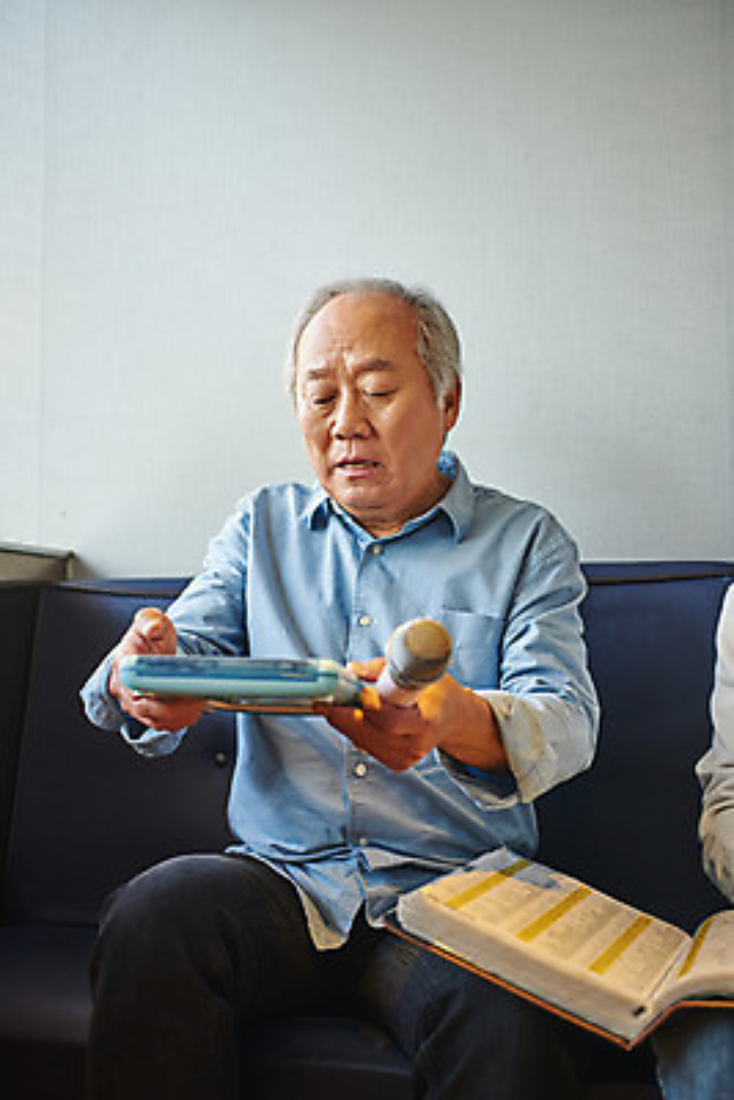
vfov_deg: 43.6
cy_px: 550
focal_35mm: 45
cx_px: 367
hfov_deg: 29.9
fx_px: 1375
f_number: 2.8
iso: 400
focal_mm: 45
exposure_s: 1/125
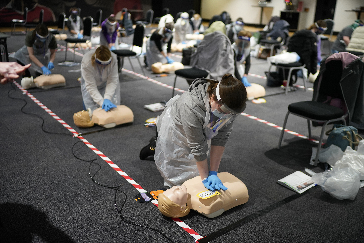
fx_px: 354
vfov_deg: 37.9
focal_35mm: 35
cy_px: 122
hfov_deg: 54.4
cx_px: 182
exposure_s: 1/320
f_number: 1.4
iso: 1250
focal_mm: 35
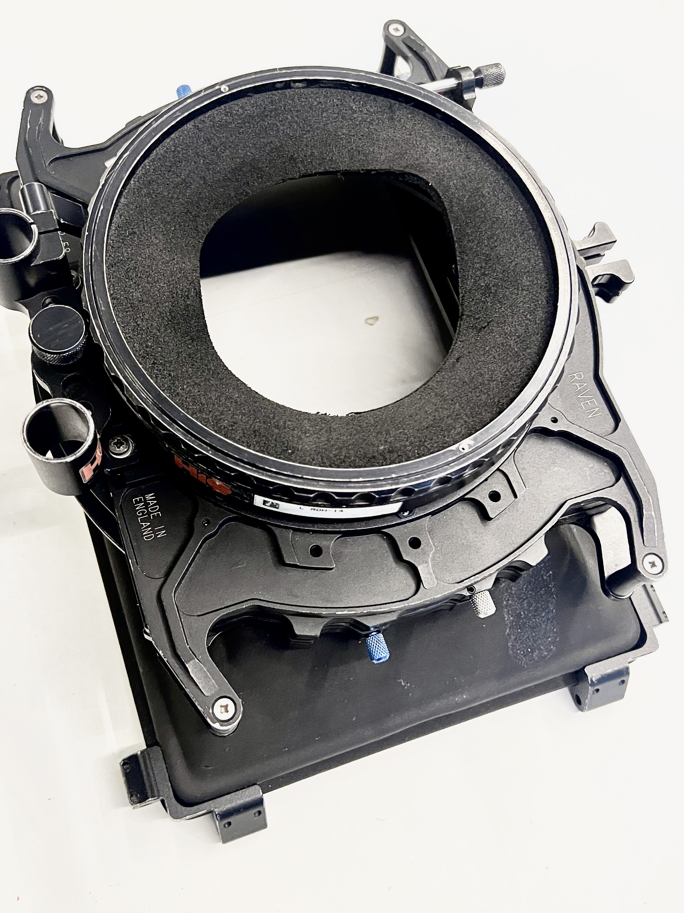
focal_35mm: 34
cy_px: 456
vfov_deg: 54.0
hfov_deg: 41.7
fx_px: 896
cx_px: 307
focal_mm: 5.7
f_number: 1.5
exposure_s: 1/60
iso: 500
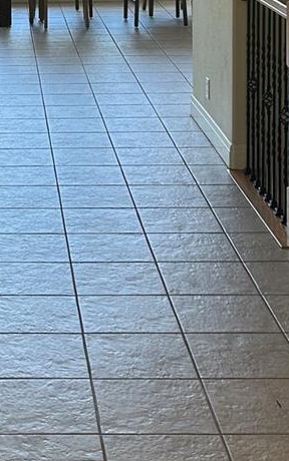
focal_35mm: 92
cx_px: -27
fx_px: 1158
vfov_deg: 21.5
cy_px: -31
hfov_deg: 13.9
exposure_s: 1/142
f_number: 1.5
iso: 64
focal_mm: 5.7
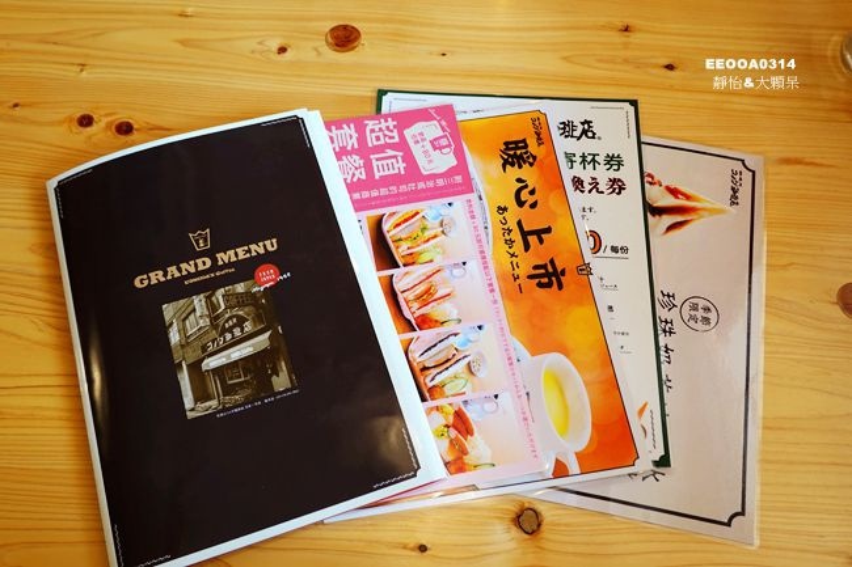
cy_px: 284
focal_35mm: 33
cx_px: 426
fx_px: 781
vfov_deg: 39.9
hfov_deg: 57.2
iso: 125
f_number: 3.5
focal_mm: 12.25
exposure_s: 1/60
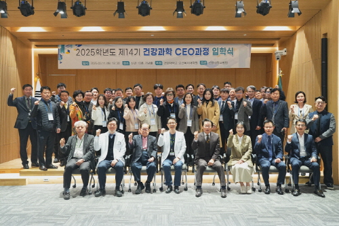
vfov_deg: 37.8
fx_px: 329
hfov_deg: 54.5
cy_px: 113
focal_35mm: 35
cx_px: 170
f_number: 3.2
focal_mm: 35
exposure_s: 1/100
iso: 1250
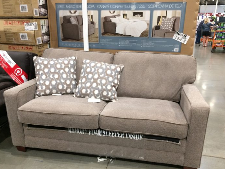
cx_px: 110
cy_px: 91
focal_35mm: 32
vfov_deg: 44.1
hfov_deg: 56.8
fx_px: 208
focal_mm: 4.15
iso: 100
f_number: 2.2
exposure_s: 1/30
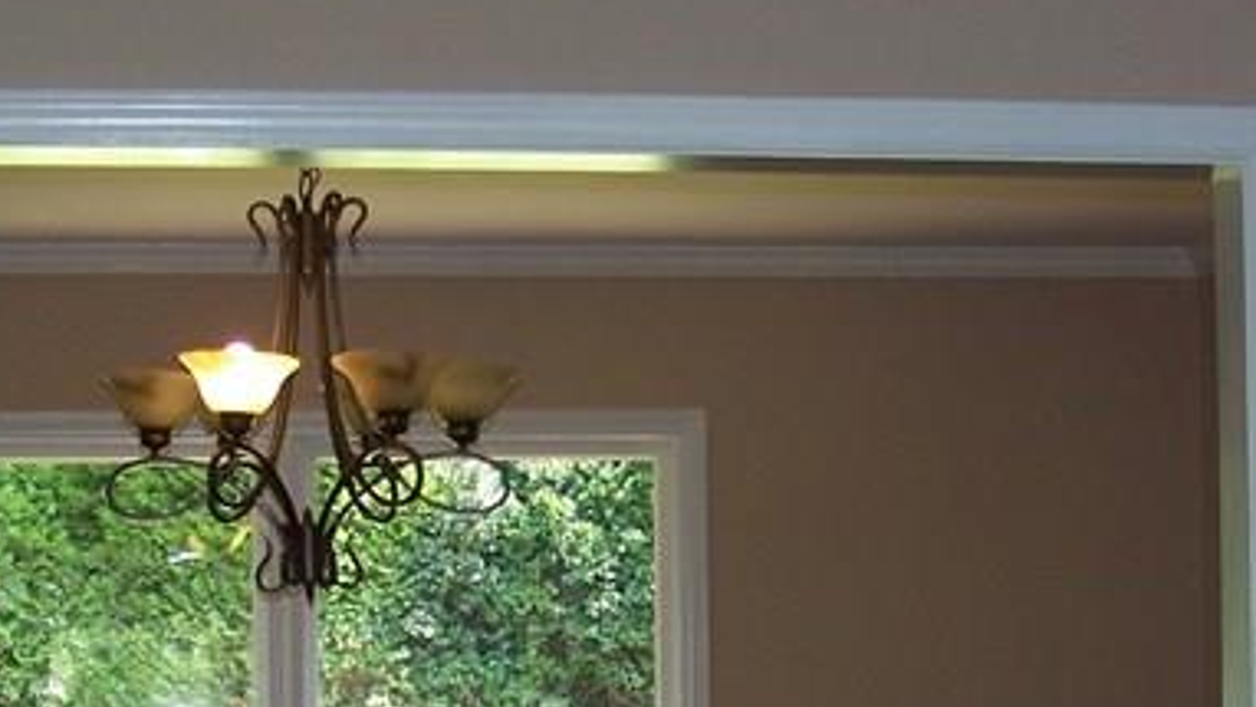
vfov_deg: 10.7
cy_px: 852
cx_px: 536
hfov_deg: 19.3
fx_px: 3697
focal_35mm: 111
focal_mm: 6.3
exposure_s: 1/60
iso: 80
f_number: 2.8
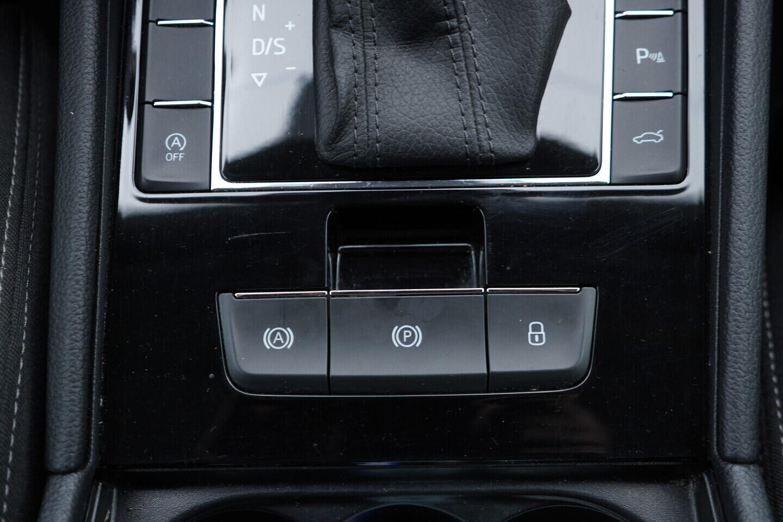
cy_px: 261
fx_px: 783
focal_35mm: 36
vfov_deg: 36.9
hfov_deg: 53.1
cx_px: 392
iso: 200
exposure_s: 1/40
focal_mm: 24
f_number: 2.8
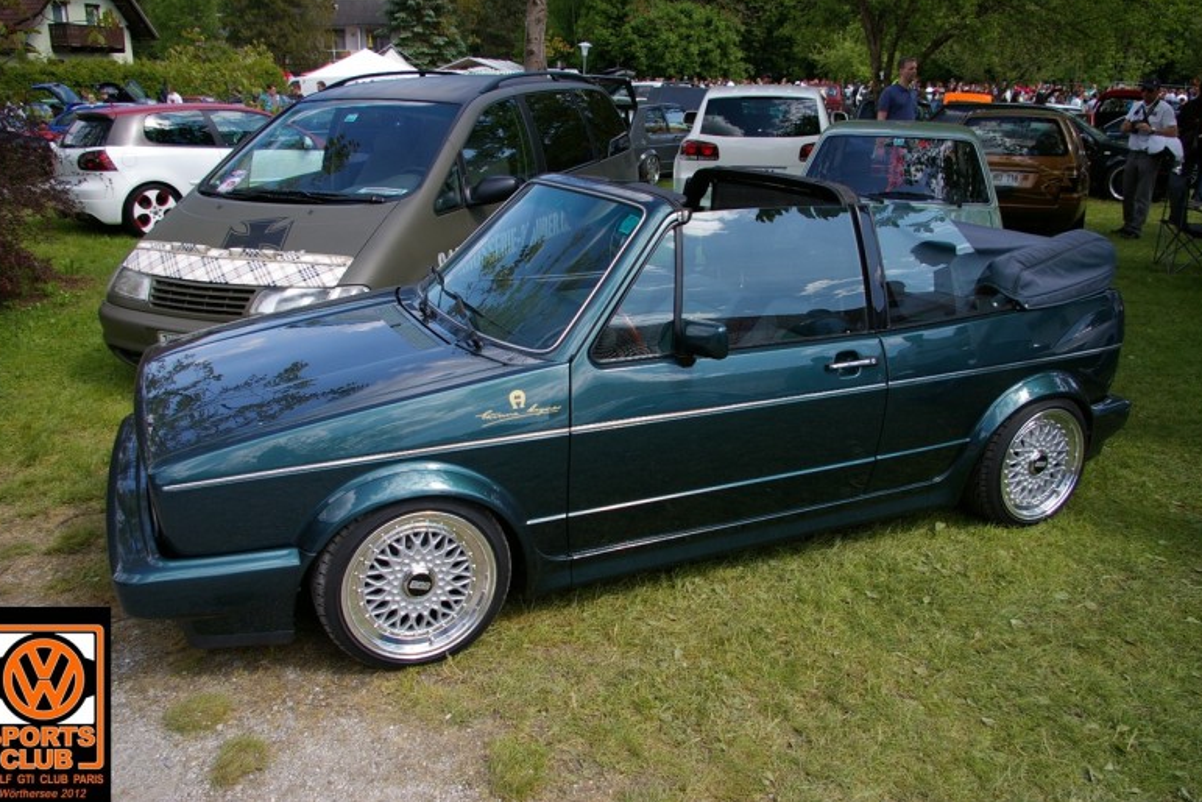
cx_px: 600
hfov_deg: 65.5
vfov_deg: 46.4
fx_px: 935
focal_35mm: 28
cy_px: 391
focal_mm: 18
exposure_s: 1/500
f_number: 4.5
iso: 200
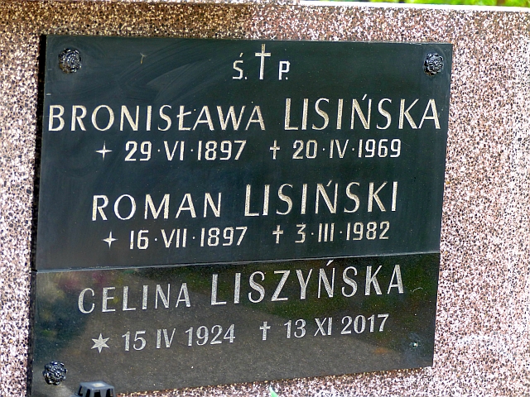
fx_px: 2144
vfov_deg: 10.6
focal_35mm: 140
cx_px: 265
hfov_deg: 14.1
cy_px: 198
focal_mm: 25.2
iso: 100
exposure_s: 1/125
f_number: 2.8
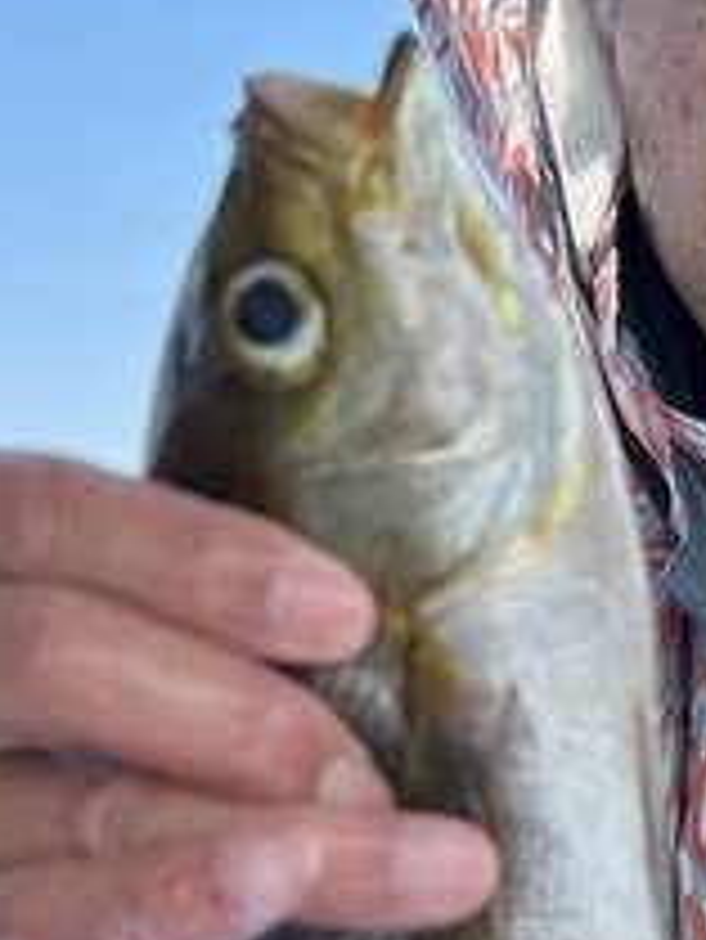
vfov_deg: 18.2
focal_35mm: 106
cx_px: 985
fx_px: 2880
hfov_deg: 13.4
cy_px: 873
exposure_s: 1/2045
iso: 50
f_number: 1.5
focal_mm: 5.7
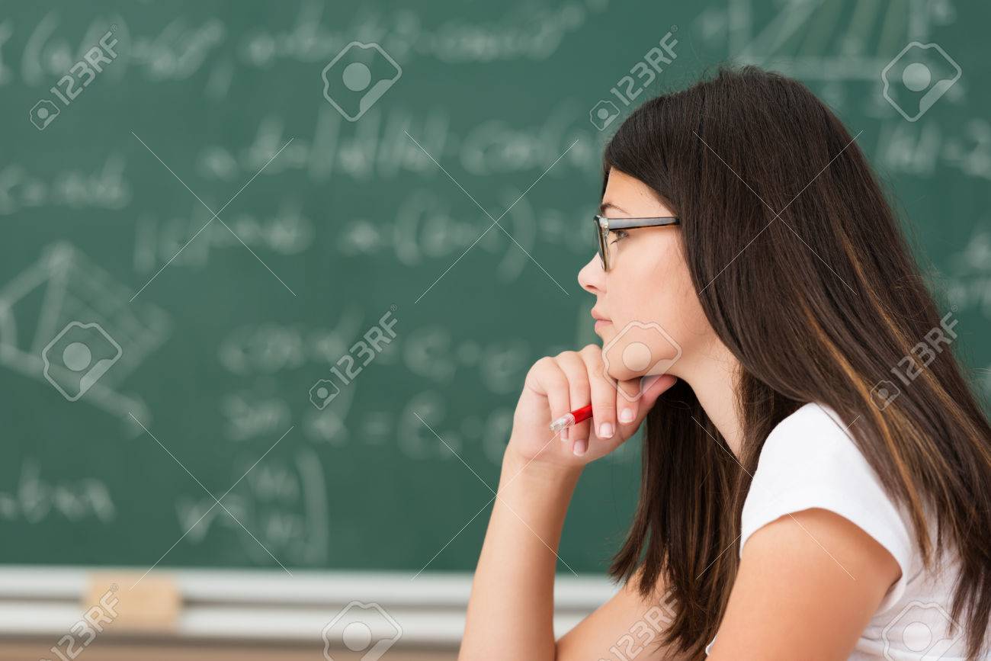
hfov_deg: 13.2
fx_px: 4267
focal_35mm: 155
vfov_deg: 8.9
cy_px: 330
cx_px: 496
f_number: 3.5
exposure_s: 1/160
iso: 100
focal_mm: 155
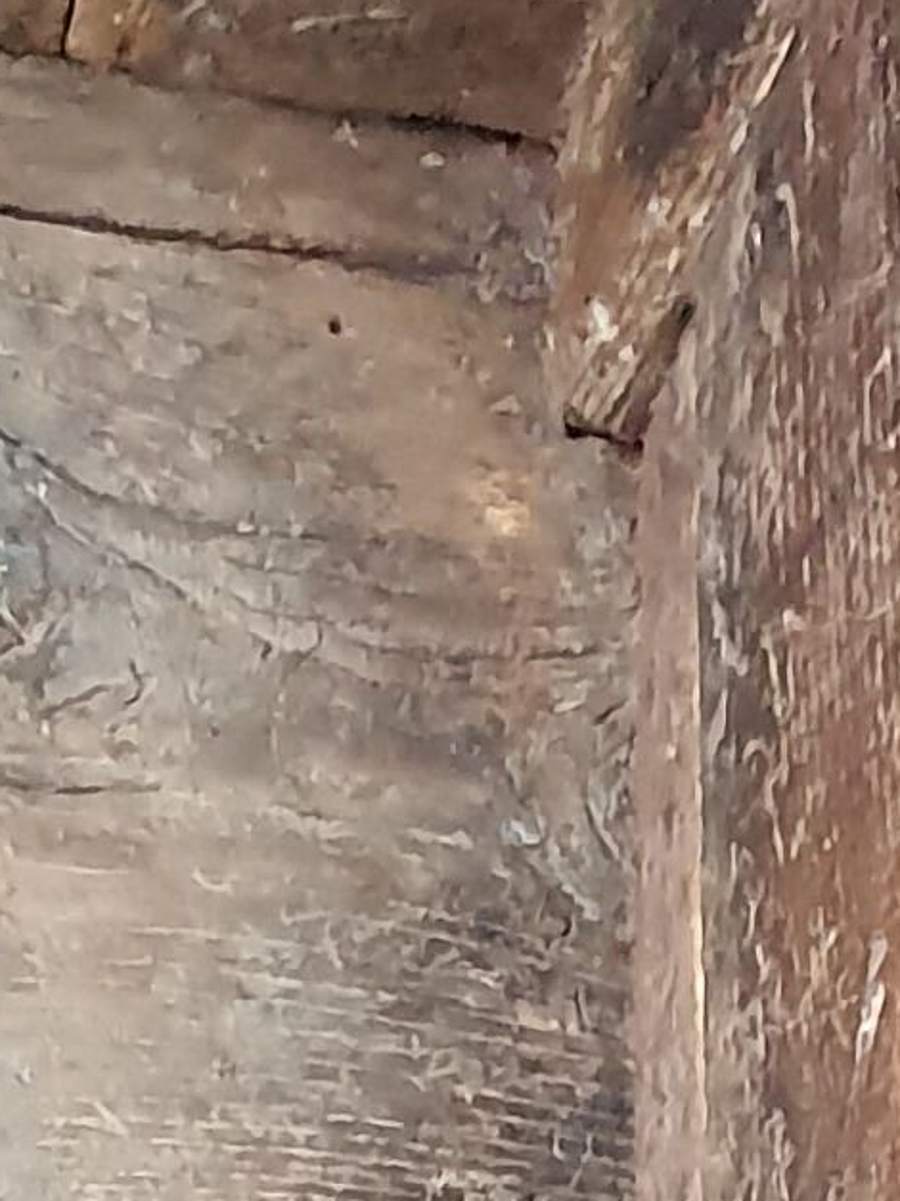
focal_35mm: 83
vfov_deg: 16.2
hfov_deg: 17.7
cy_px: 2594
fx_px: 2878
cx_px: 243
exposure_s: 1/33
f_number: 2.2
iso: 320
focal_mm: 1.74
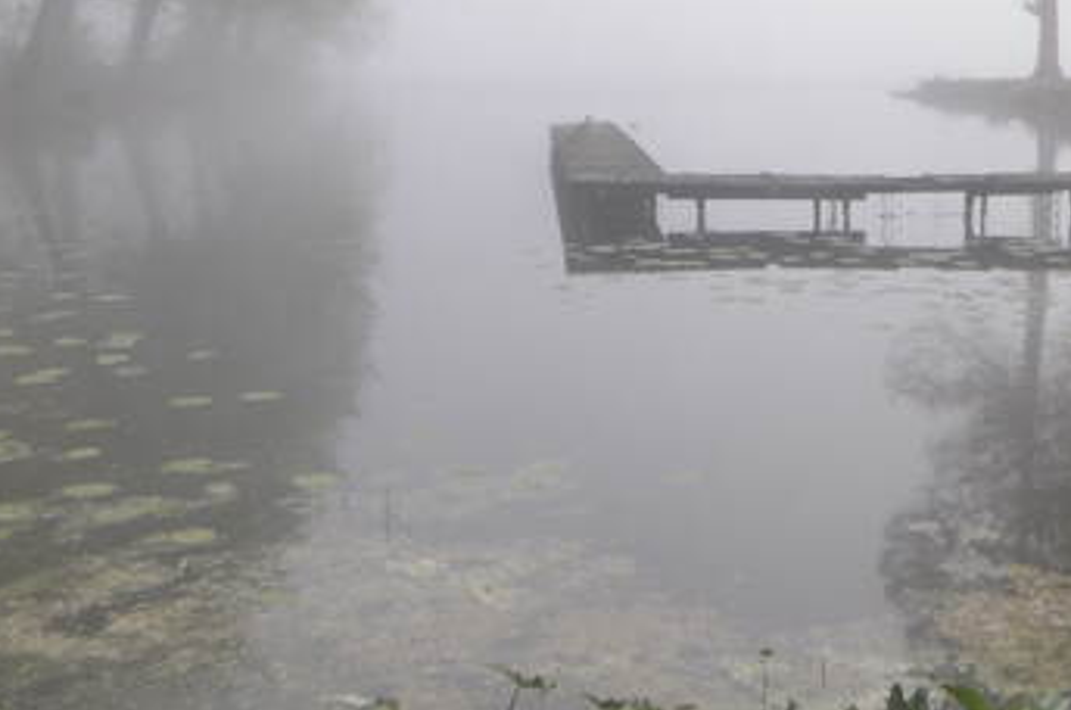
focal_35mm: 51
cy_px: 101
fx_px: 1514
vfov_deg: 25.7
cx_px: 788
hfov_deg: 38.1
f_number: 3.5
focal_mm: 10
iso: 100
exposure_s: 1/200
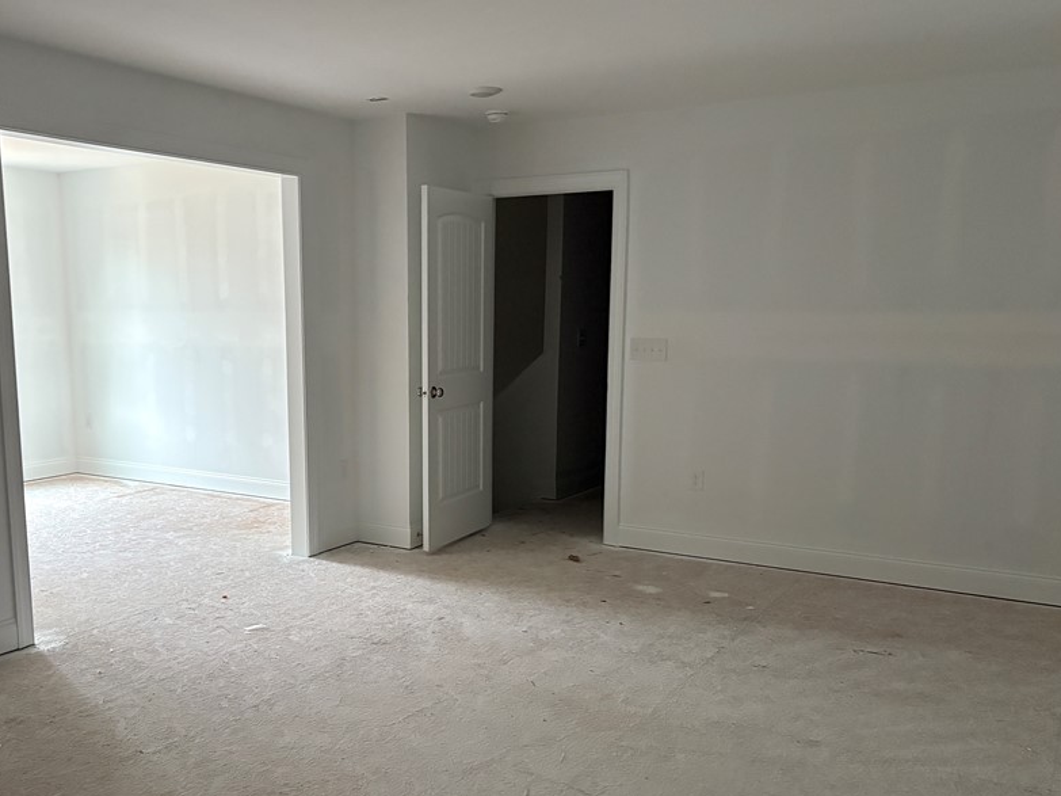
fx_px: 1042
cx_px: 402
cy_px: 477
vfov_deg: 41.6
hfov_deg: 53.4
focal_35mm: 34
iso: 400
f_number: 1.6
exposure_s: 1/60
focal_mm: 5.96
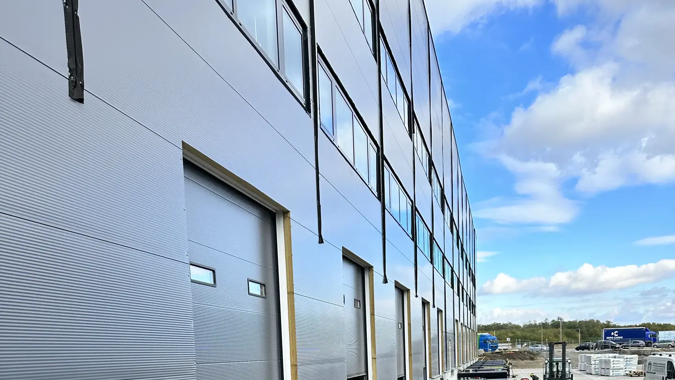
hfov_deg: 56.6
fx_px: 627
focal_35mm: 35
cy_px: 401
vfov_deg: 30.7
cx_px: 338
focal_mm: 6.86
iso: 80
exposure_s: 1/1587
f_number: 1.78
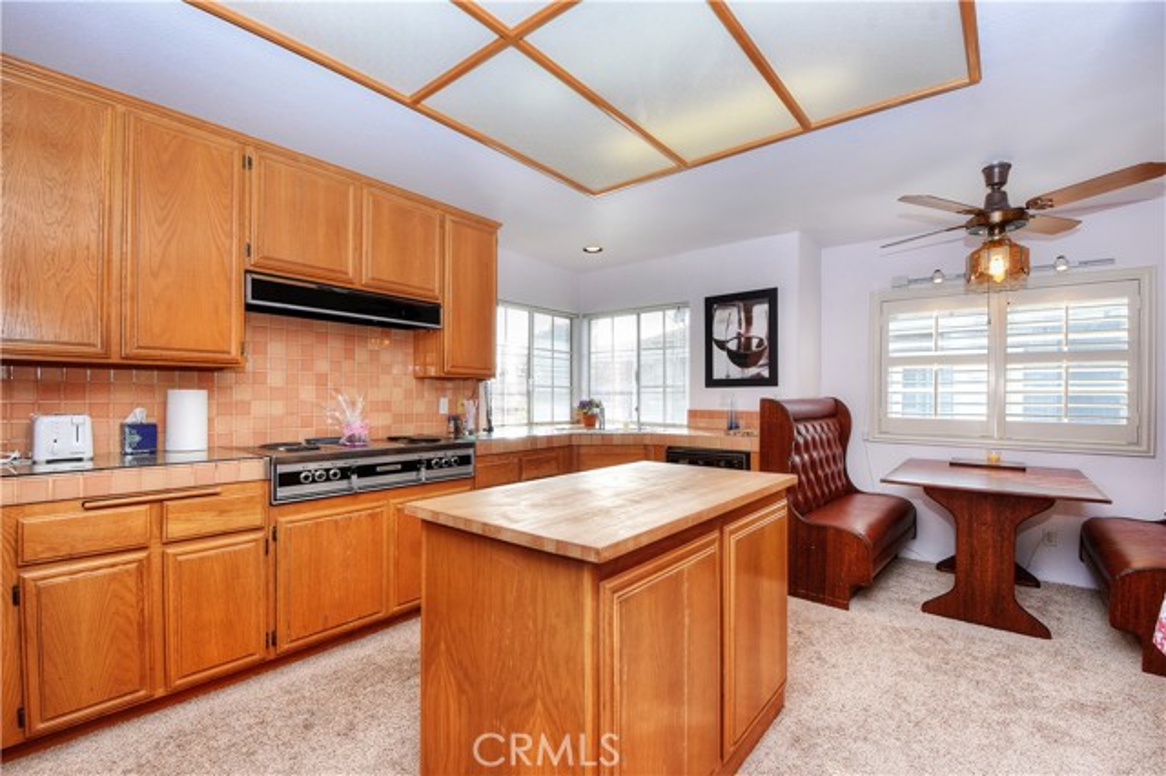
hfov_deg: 100.4
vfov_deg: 77.3
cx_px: 583
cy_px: 388
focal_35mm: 15
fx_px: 486
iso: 200
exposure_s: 1/60
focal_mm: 10
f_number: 9
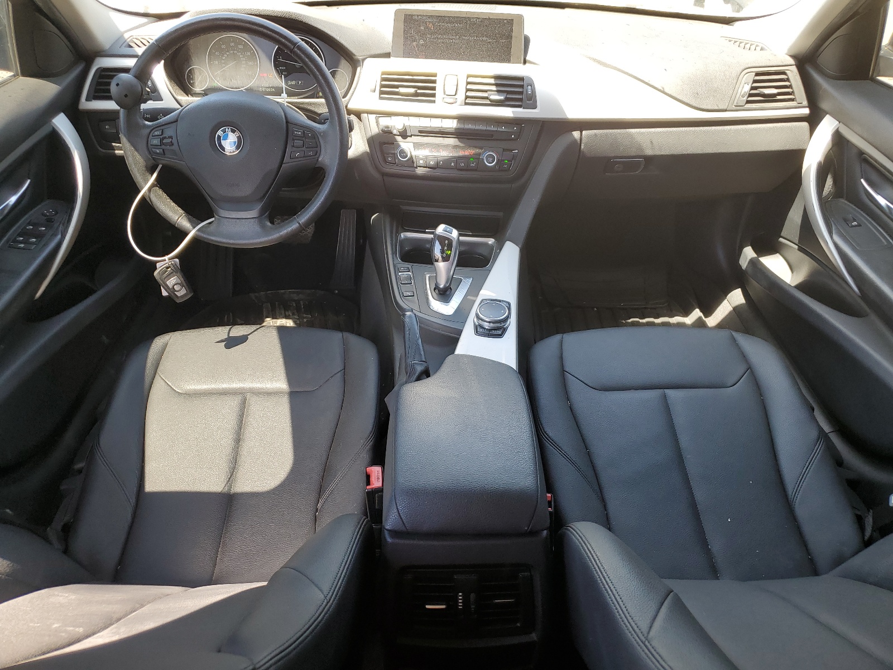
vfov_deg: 53.1
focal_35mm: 26
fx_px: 671
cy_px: 335
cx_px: 446
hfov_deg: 67.3
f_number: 1.5
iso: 50
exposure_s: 1/132
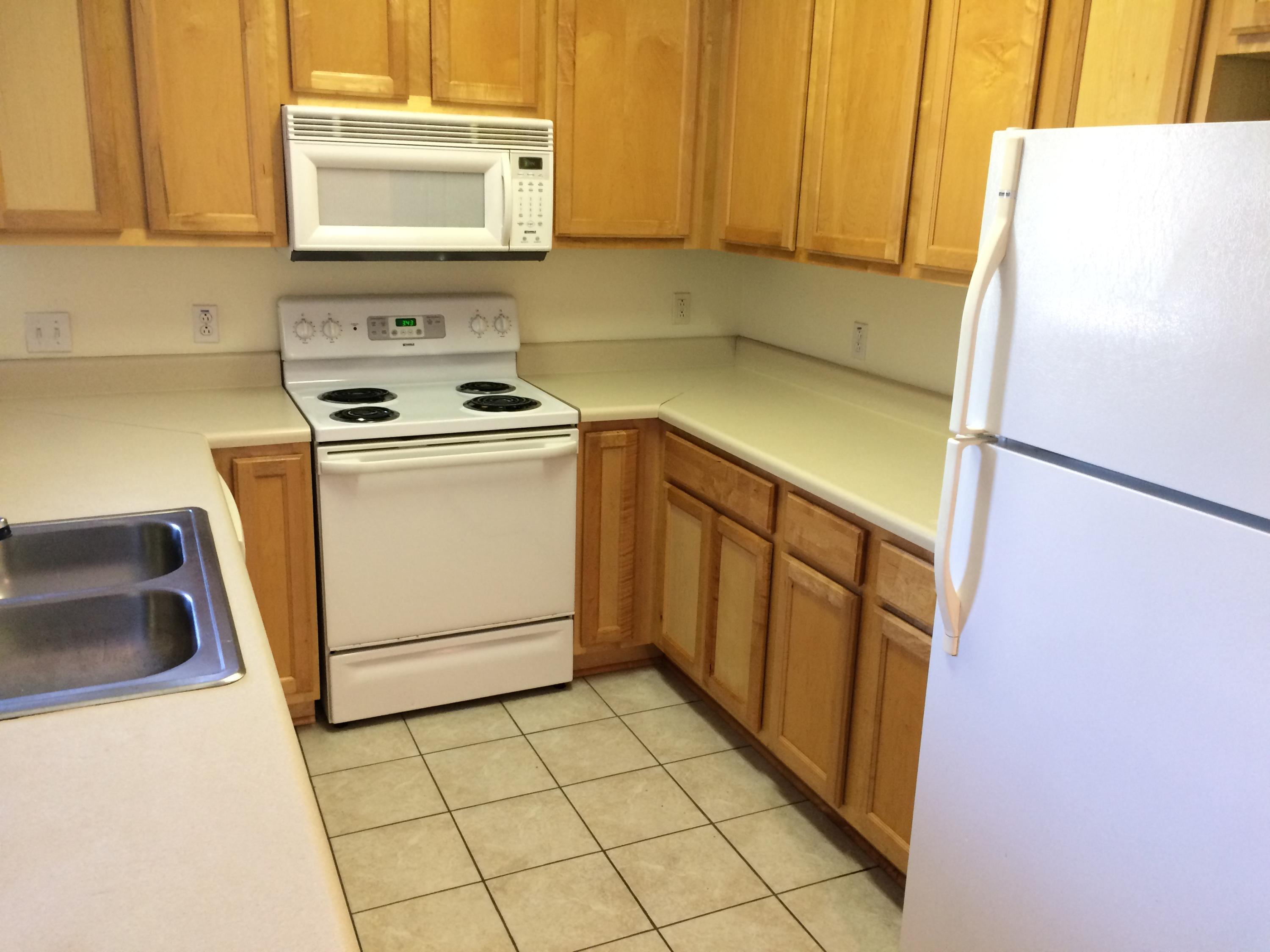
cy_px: 476
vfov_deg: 48.2
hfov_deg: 61.7
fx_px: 1064
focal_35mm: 29
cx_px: 635
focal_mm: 4.15
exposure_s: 1/30
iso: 100
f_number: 2.2
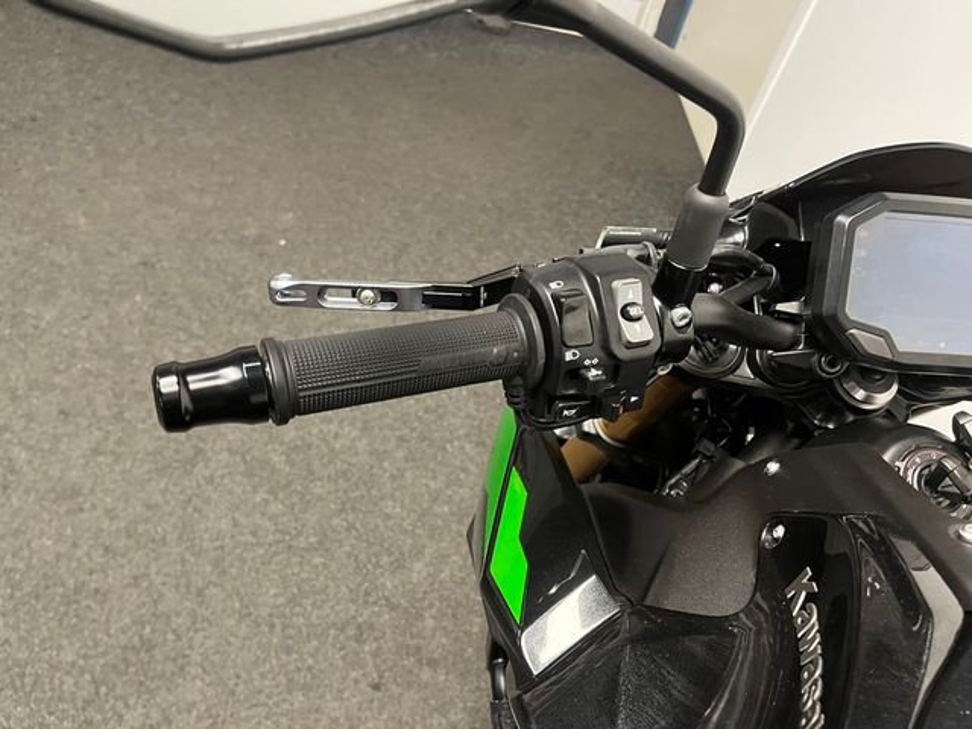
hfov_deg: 67.3
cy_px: 364
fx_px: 730
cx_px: 486
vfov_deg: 53.1
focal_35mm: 26
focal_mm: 5.1
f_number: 1.6
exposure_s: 1/50
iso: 500
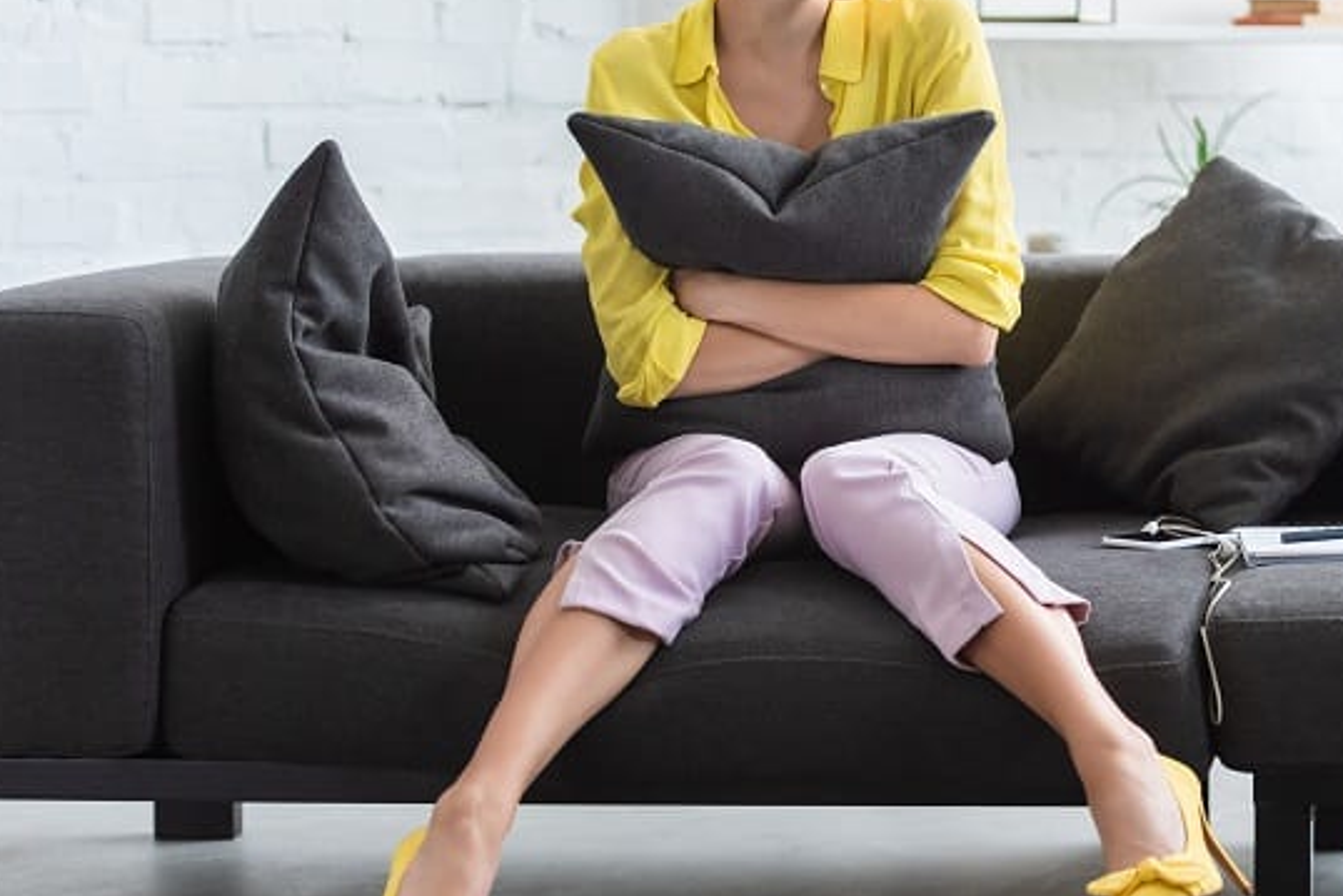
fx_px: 4366
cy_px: 292
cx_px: 1066
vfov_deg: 11.7
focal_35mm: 117
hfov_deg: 17.4
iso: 500
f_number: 2.8
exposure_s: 1/320
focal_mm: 70
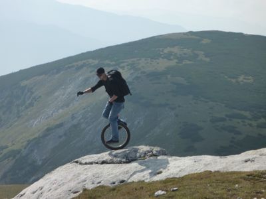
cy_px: 100
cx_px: 133
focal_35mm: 128
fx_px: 984
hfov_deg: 15.4
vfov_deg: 11.6
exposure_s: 1/500
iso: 125
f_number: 5.9
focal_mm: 22.8
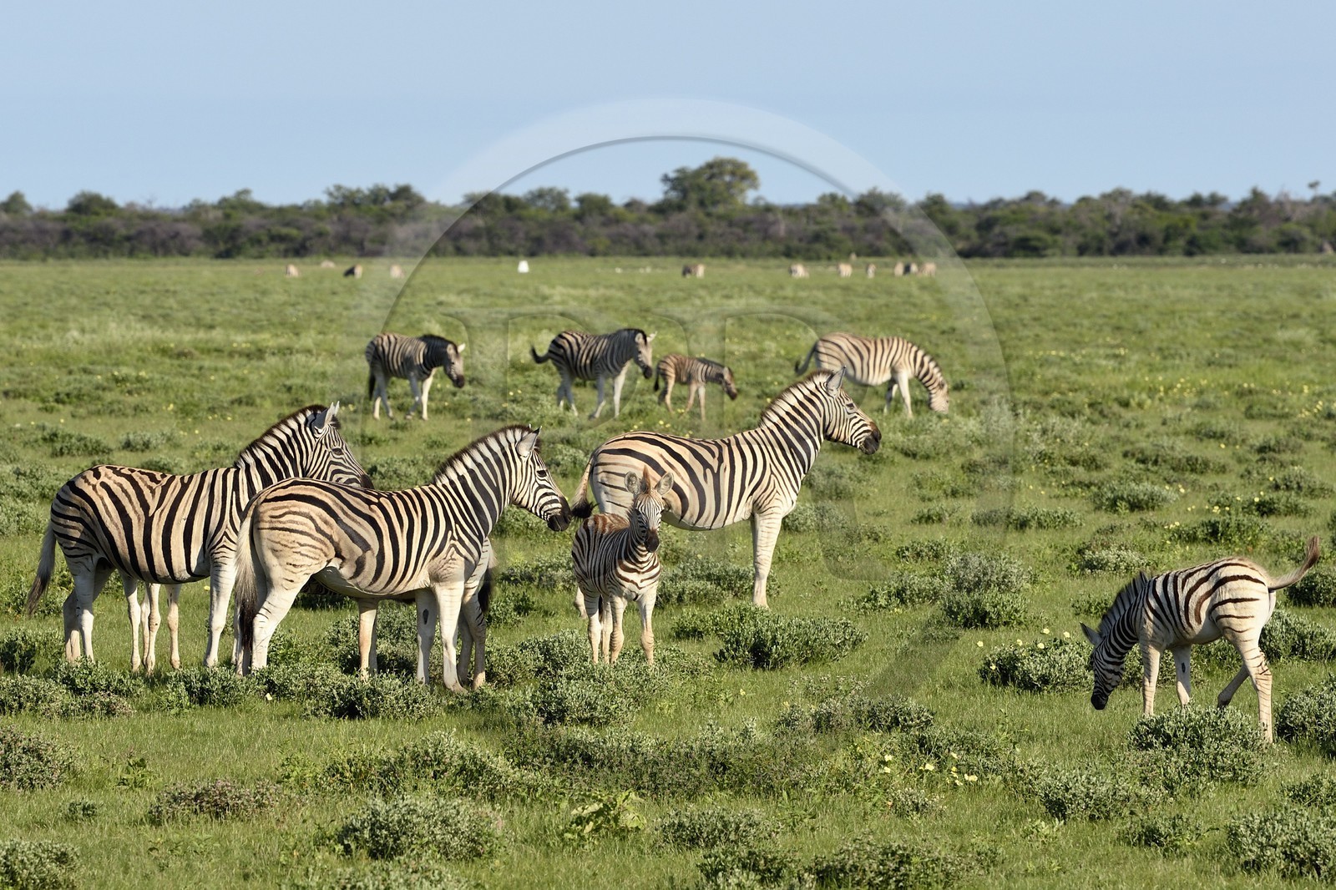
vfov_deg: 4.9
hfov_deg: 7.4
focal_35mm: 280
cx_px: 668
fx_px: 10388
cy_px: 445
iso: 400
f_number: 10
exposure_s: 1/1000
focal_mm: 280
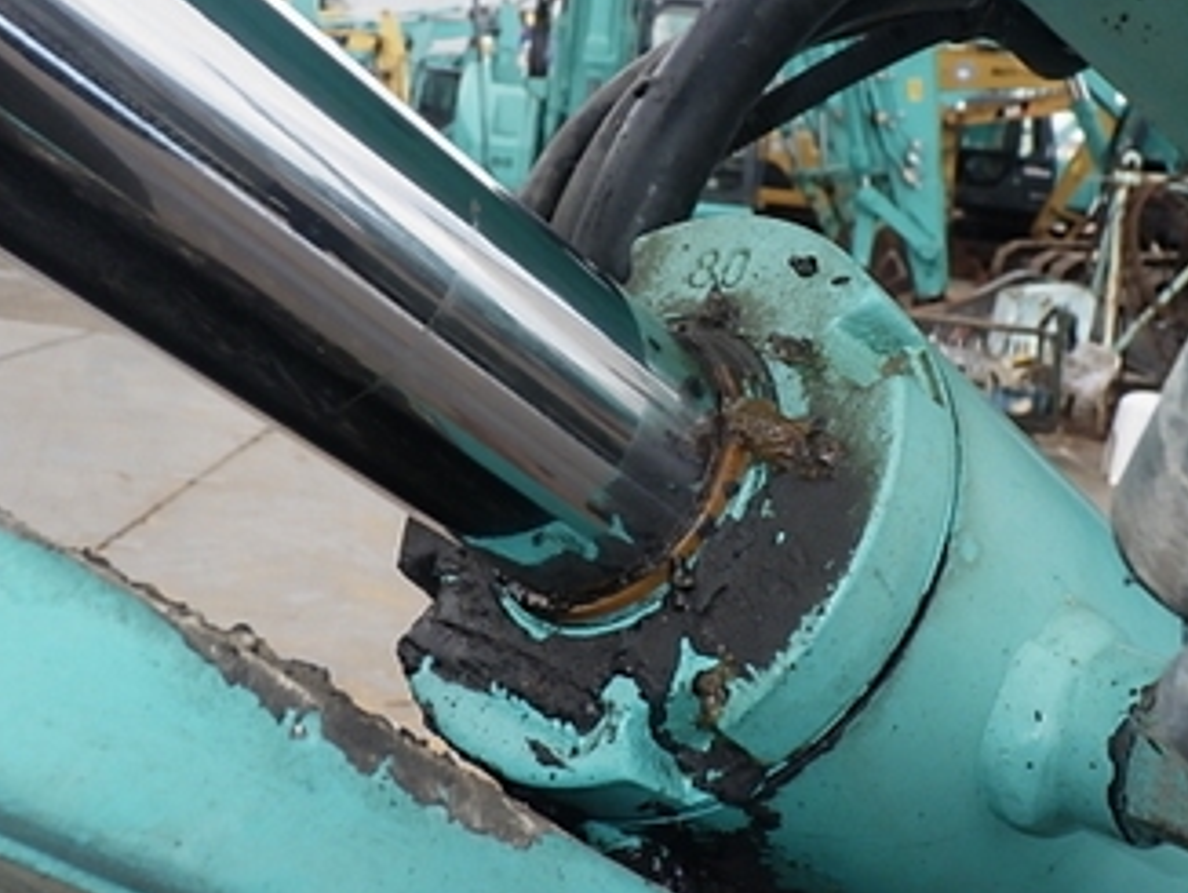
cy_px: 350
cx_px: 601
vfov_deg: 29.1
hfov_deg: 38.2
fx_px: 1717
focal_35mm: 50
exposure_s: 1/400
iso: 250
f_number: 4.6
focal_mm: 6.1
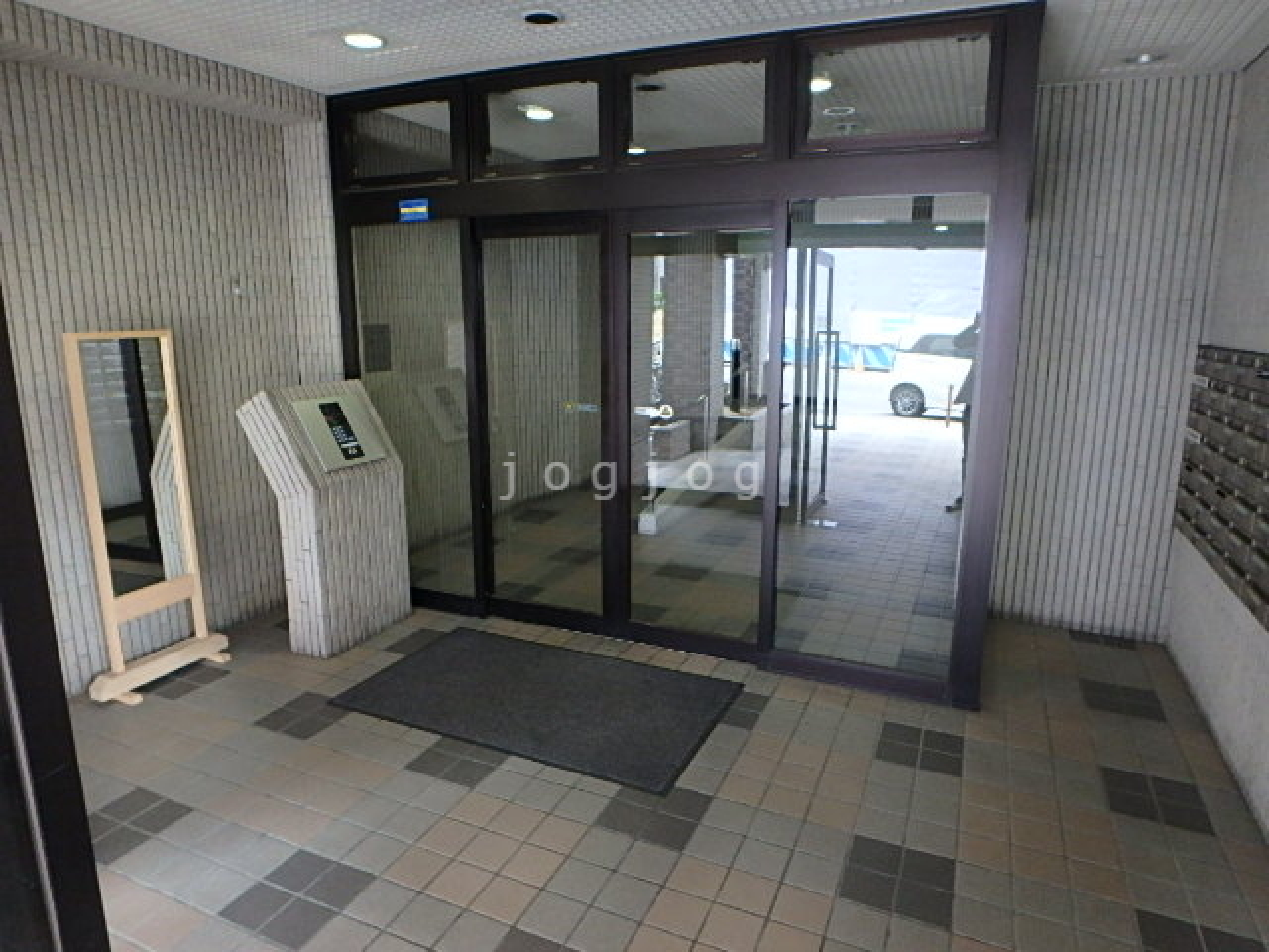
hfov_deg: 79.0
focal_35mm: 21
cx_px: 634
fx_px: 770
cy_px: 476
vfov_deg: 63.4
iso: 500
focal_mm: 3.7
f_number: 3.5
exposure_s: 1/30
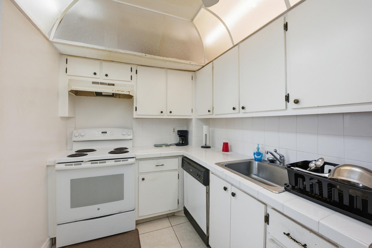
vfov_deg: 81.2
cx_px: 186
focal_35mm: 14
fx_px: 145
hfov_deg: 104.3
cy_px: 124
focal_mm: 14
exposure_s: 1/500
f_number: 11
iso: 500
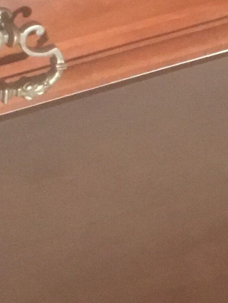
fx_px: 1325
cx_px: 127
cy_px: 172
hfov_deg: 9.8
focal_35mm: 151
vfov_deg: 13.1
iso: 320
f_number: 2.2
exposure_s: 1/17
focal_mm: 4.15
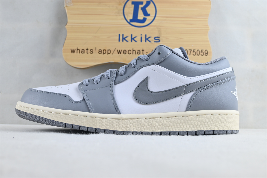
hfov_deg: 46.4
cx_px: 134
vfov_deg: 31.9
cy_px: 89
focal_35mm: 42
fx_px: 311
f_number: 4.5
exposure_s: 1/40
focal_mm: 28
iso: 100
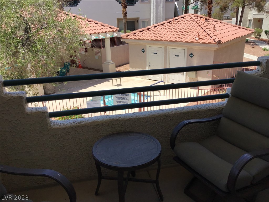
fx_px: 241
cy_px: 101
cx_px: 134
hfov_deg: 58.4
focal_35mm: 31
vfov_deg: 45.4
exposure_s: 1/936
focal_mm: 3.3
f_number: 2.4
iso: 25
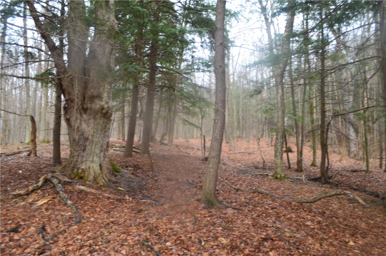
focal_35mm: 27
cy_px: 128
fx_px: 289
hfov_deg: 67.5
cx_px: 193
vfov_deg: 47.7
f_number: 7.1
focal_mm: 18
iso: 800
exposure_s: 1/20
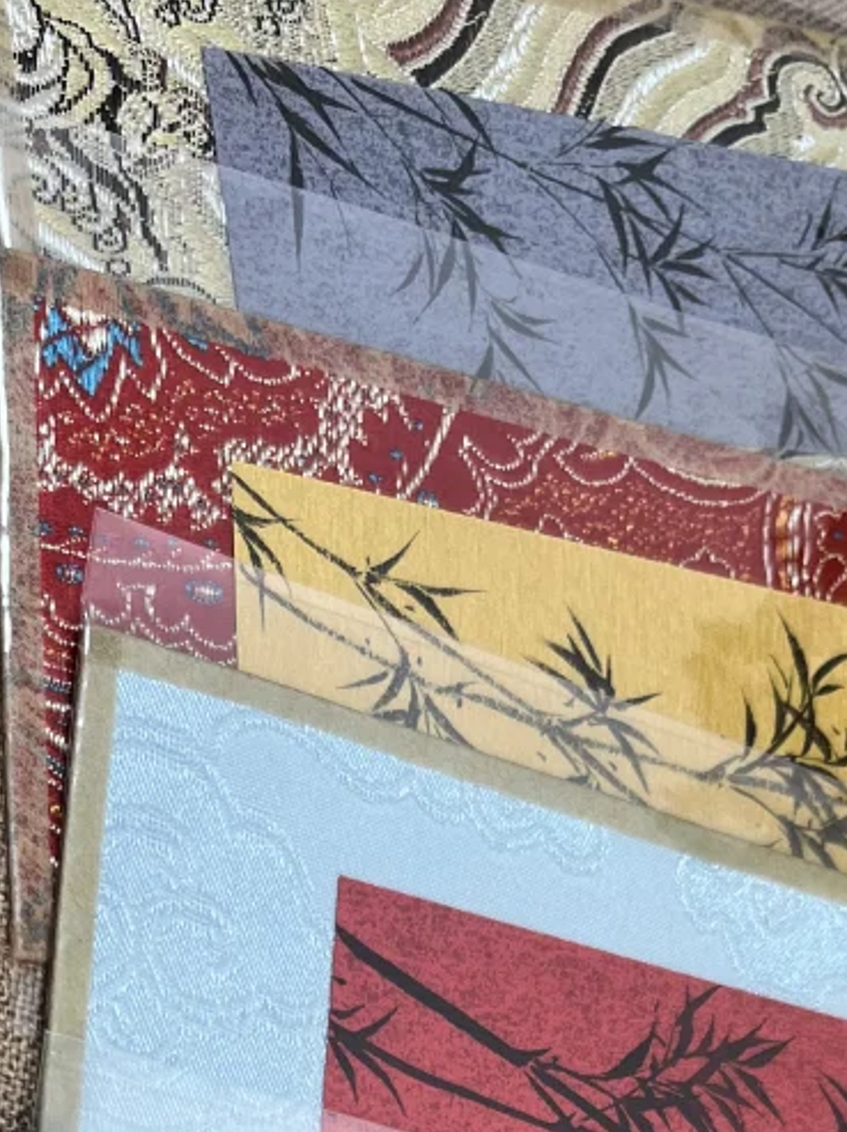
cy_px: 1628
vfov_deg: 22.0
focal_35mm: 76
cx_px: 406
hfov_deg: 19.4
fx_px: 2483
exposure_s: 1/175
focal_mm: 5.1
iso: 40
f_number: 1.6
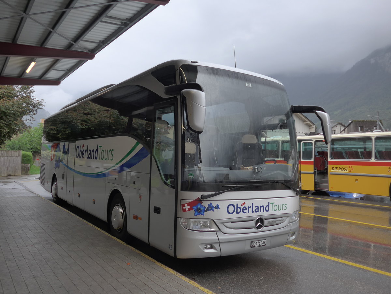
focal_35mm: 29
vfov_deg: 48.2
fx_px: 328
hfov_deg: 61.7
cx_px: 196
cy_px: 147
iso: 160
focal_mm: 6
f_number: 2
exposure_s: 1/250
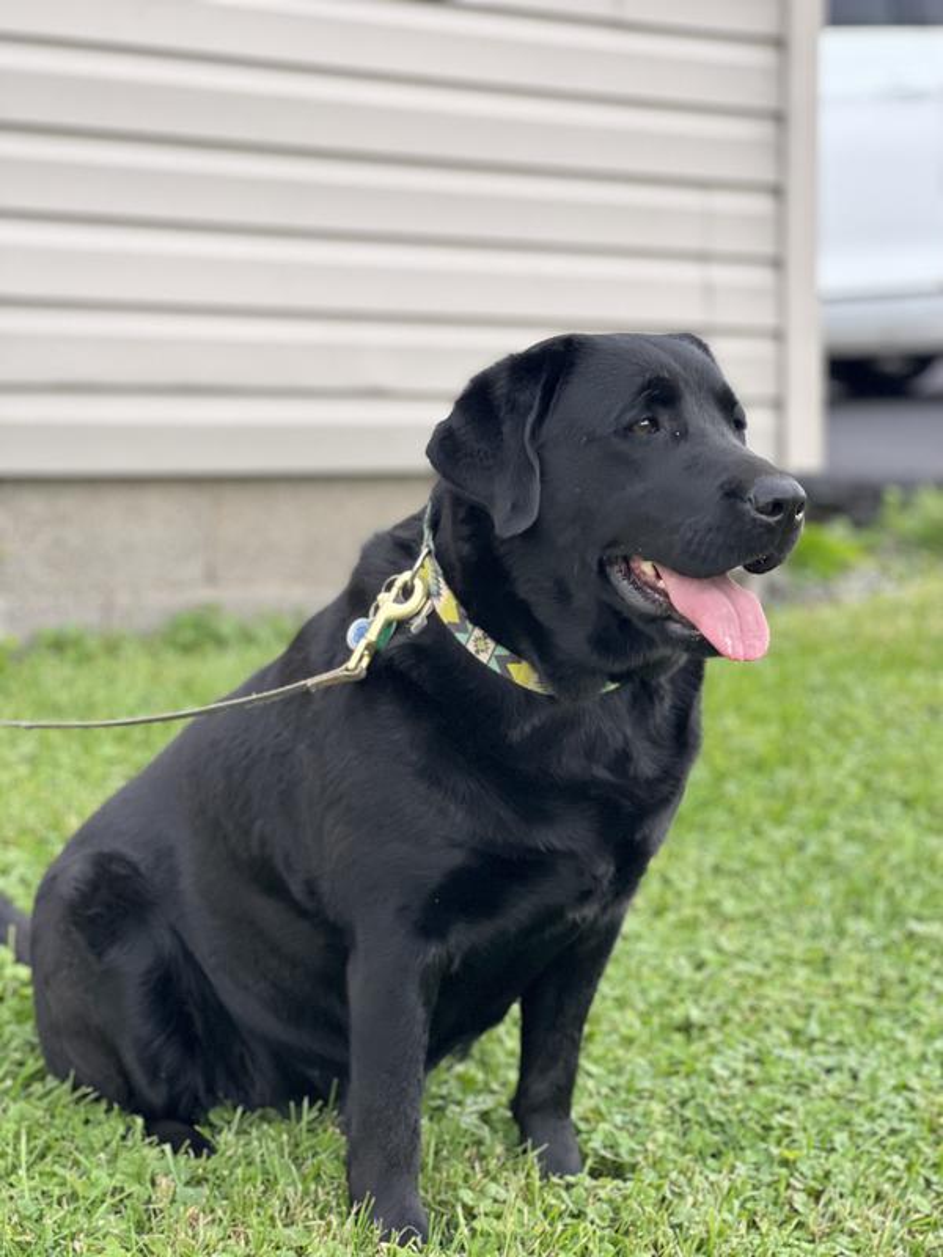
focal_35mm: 77
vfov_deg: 25.3
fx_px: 2797
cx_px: 472
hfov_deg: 19.1
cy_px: 628
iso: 250
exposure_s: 1/79
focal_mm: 9
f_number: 2.8
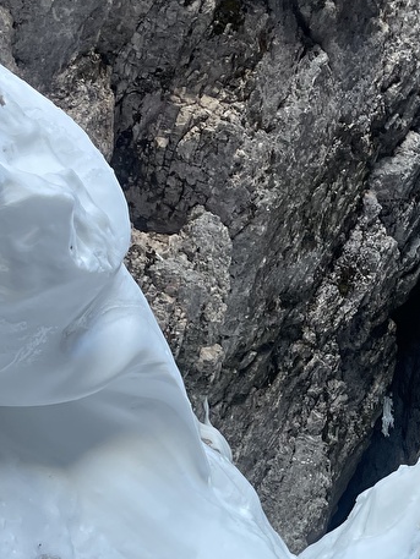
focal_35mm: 74
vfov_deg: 26.0
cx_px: 381
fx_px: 1197
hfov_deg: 19.5
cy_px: 415
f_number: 1.6
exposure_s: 1/121
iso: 80
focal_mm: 4.2
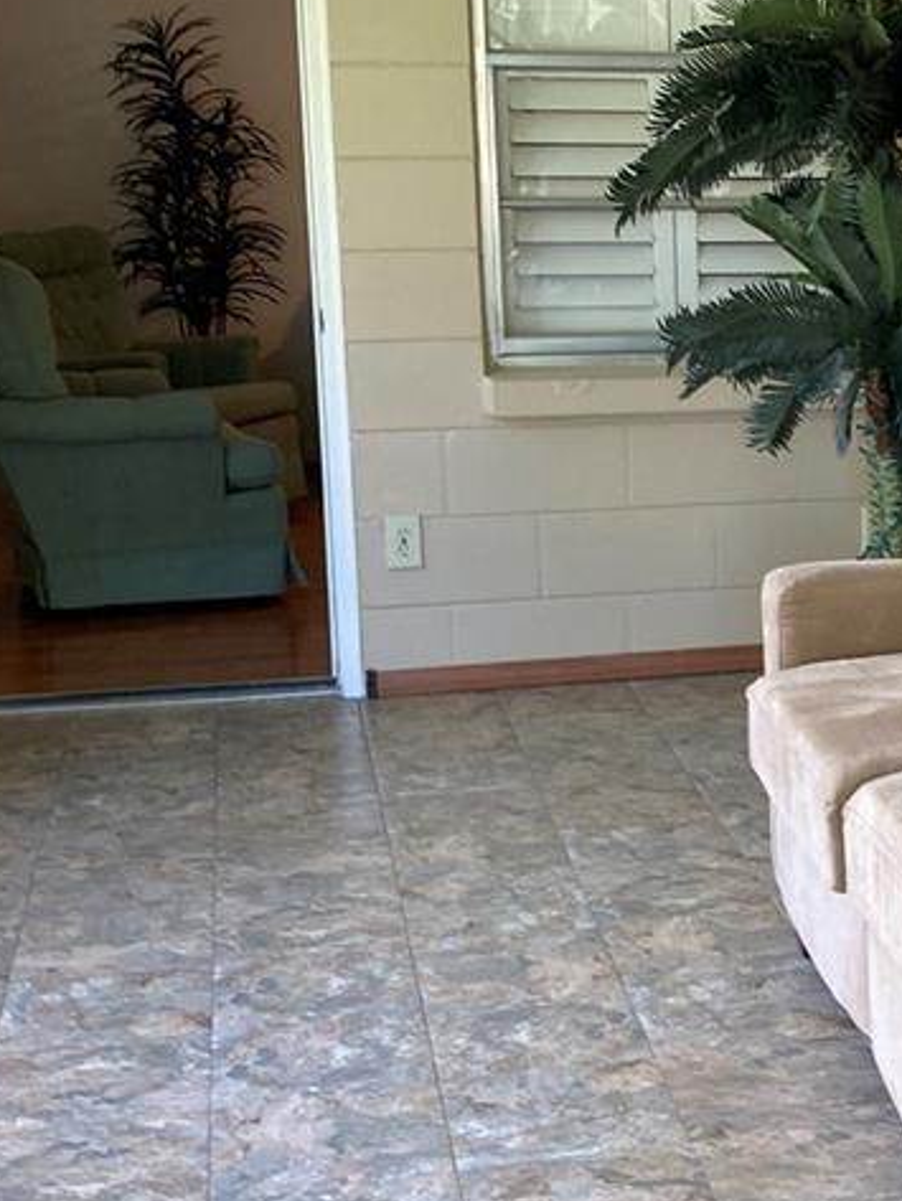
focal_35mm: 71
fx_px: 2466
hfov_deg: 19.7
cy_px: 630
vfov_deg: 27.4
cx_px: 1044
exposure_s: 1/60
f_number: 1.8
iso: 64
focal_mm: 3.99
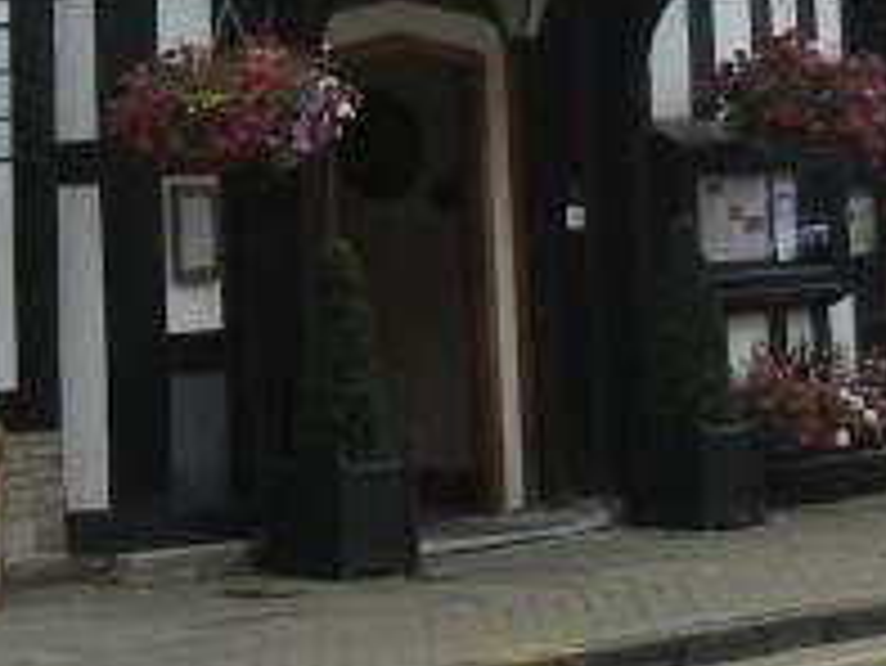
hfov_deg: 12.7
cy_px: -198
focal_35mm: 156
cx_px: 441
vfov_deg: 9.4
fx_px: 3995
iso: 160
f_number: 3.5
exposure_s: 1/568
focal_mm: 5.4
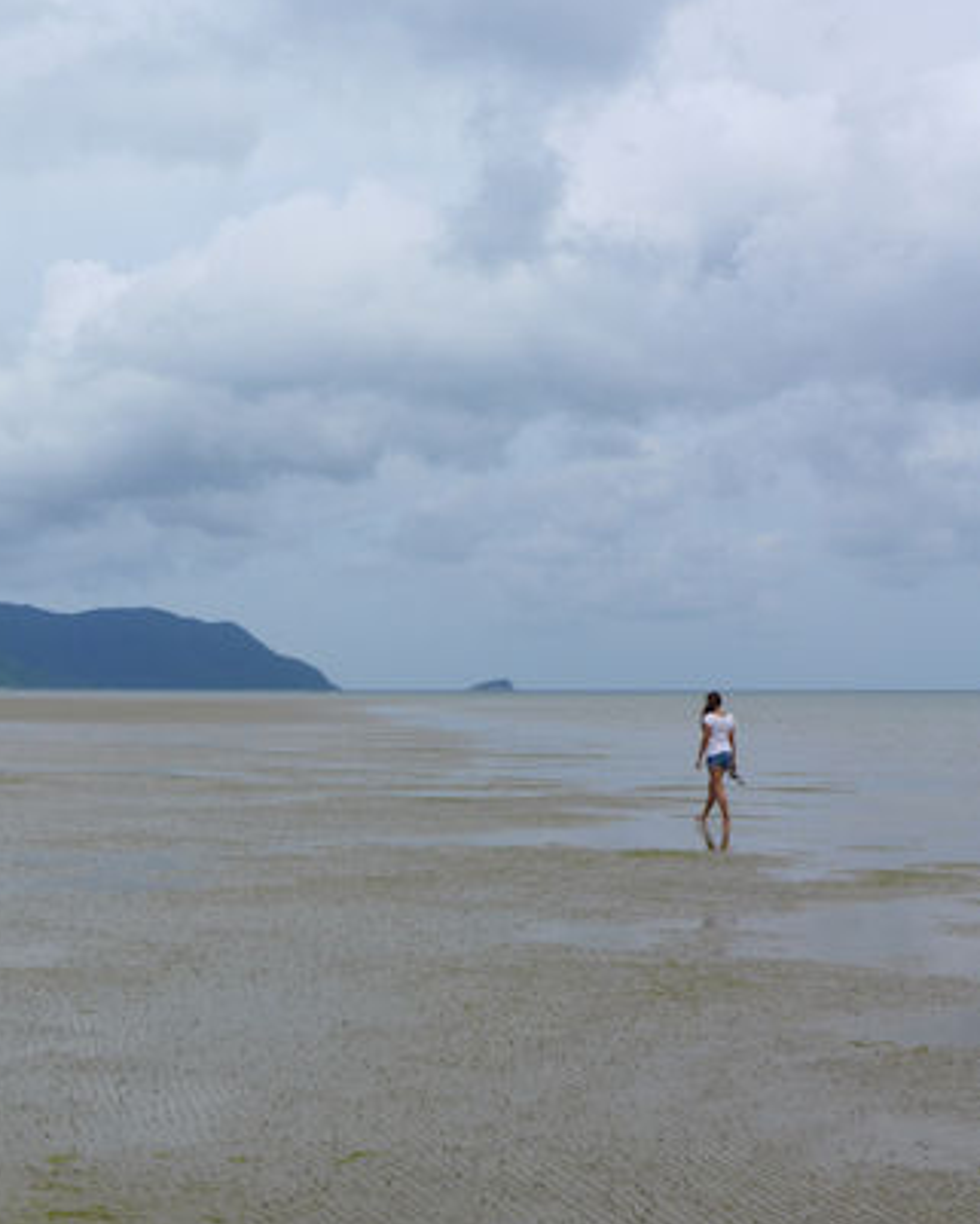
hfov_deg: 28.8
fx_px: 1812
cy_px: 612
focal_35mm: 50
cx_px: 52
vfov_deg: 37.3
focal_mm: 6.9
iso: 80
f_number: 3.5
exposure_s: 1/1600
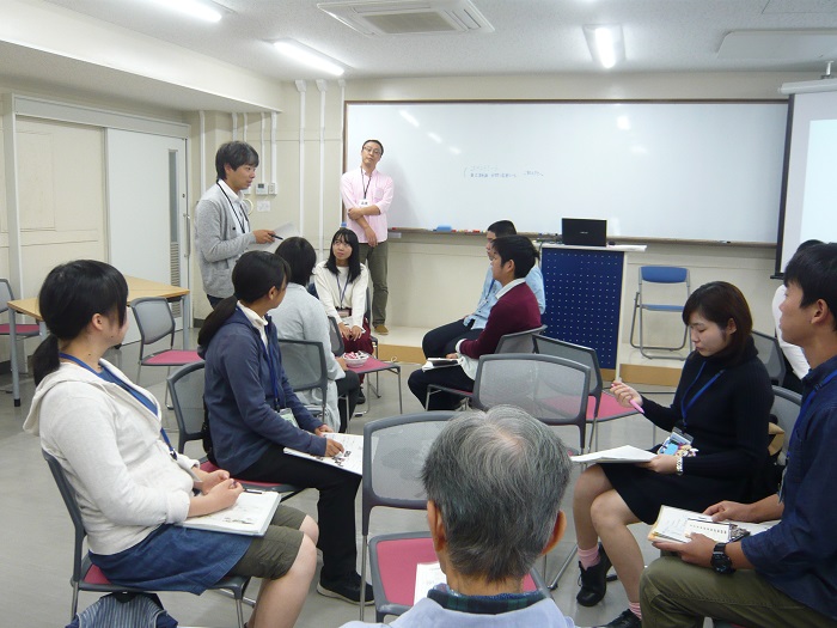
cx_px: 418
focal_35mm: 30
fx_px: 725
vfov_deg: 46.8
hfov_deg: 60.0
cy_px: 314
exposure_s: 1/30
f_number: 2.9
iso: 160
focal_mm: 4.9
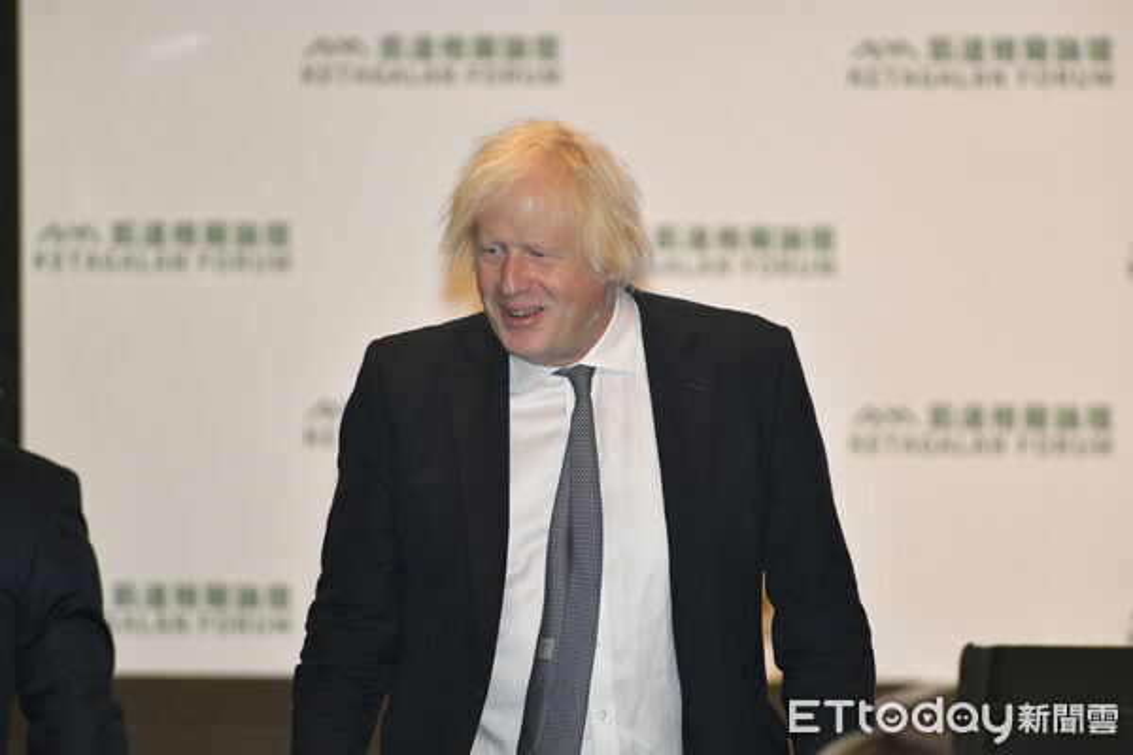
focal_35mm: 400
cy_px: 378
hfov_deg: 5.2
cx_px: 566
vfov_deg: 3.4
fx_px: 12588
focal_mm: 400
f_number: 5.6
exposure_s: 1/200
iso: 3200
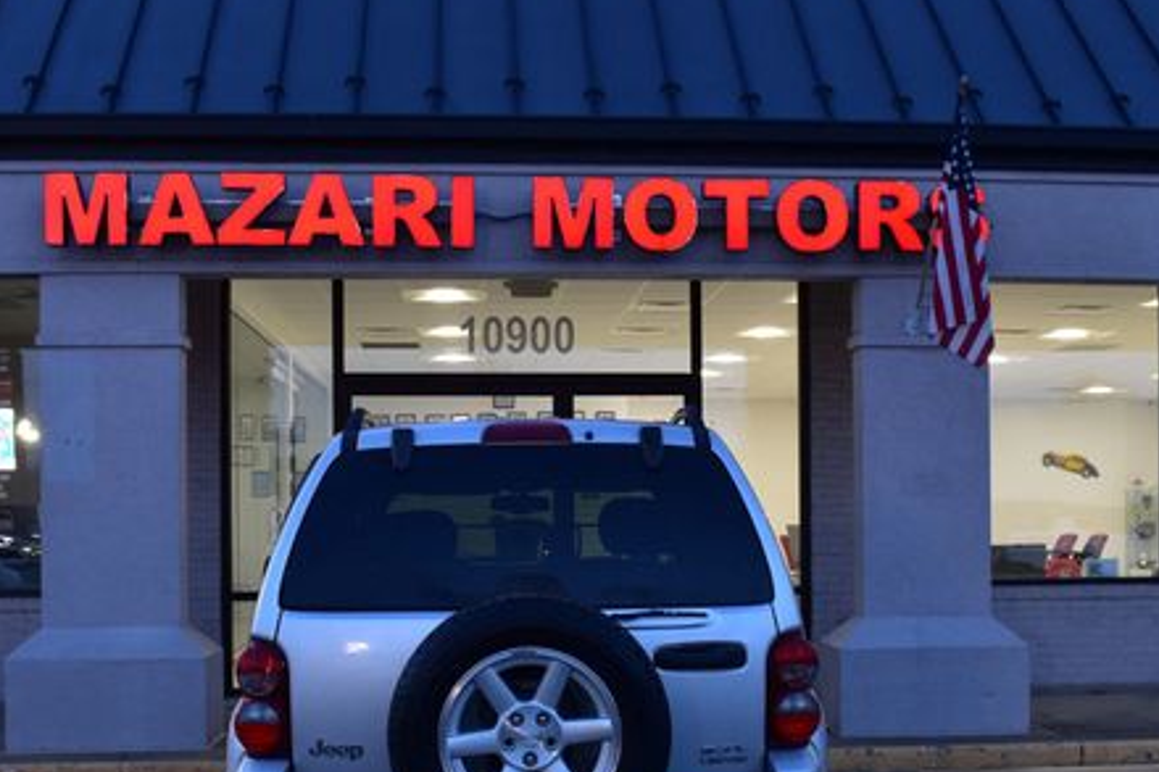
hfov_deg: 41.1
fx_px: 1545
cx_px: 622
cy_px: 527
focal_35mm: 48
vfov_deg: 27.8
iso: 400
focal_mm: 22
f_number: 7.1
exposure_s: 1/25
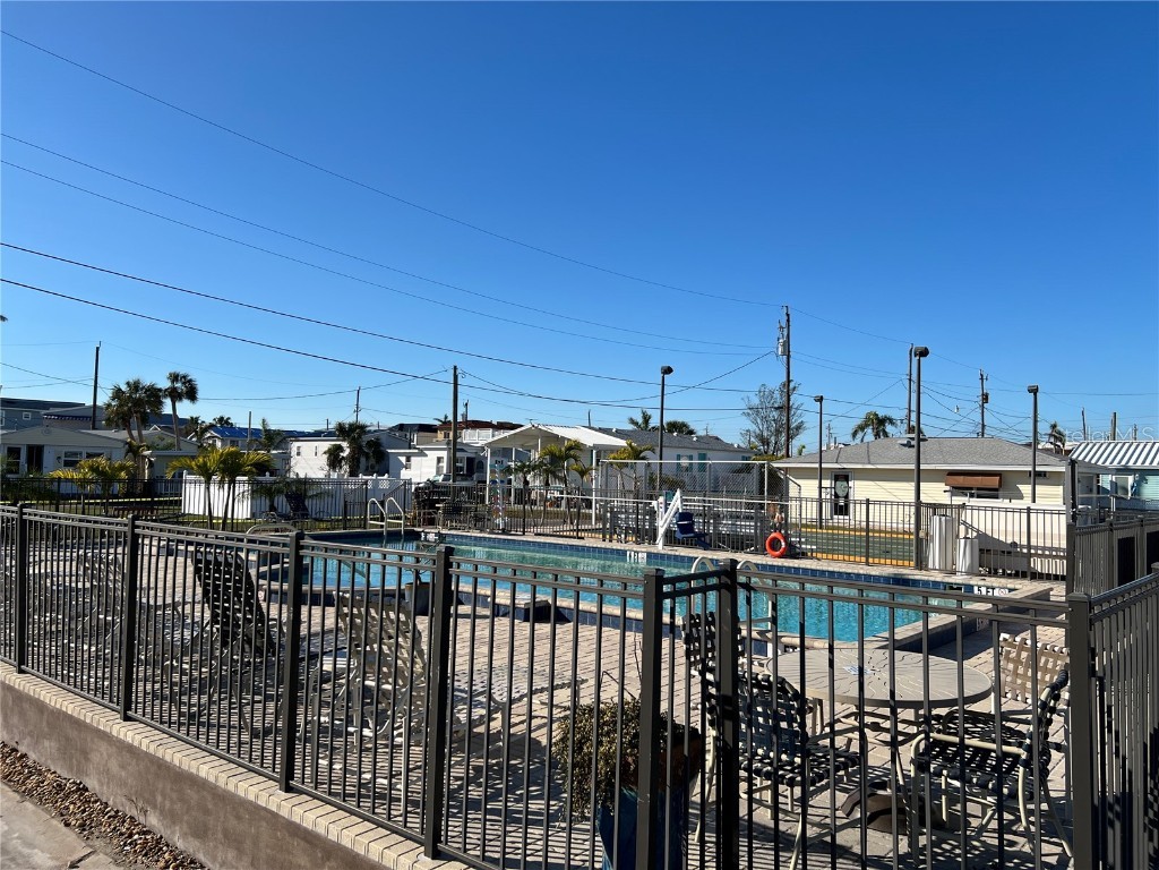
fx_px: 871
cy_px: 435
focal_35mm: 26
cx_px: 580
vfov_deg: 53.1
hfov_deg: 67.3
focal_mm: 5.7
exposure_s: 1/5882
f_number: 1.5
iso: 50
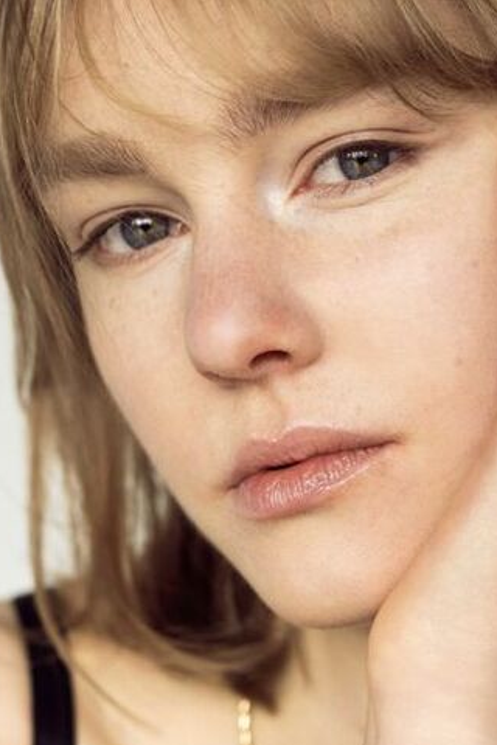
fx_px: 3727
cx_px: 335
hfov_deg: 7.6
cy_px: 588
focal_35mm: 180
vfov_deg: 11.4
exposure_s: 1/200
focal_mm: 85
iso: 250
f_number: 4
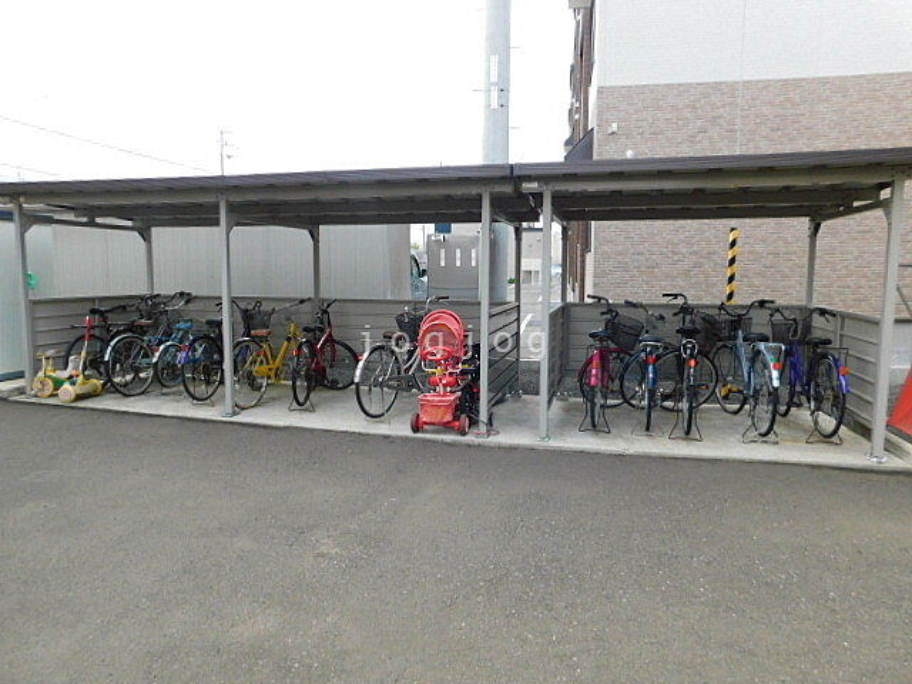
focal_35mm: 23
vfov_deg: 58.9
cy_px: 342
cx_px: 456
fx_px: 606
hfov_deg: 73.9
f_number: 3
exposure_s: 1/500
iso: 125
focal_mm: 4
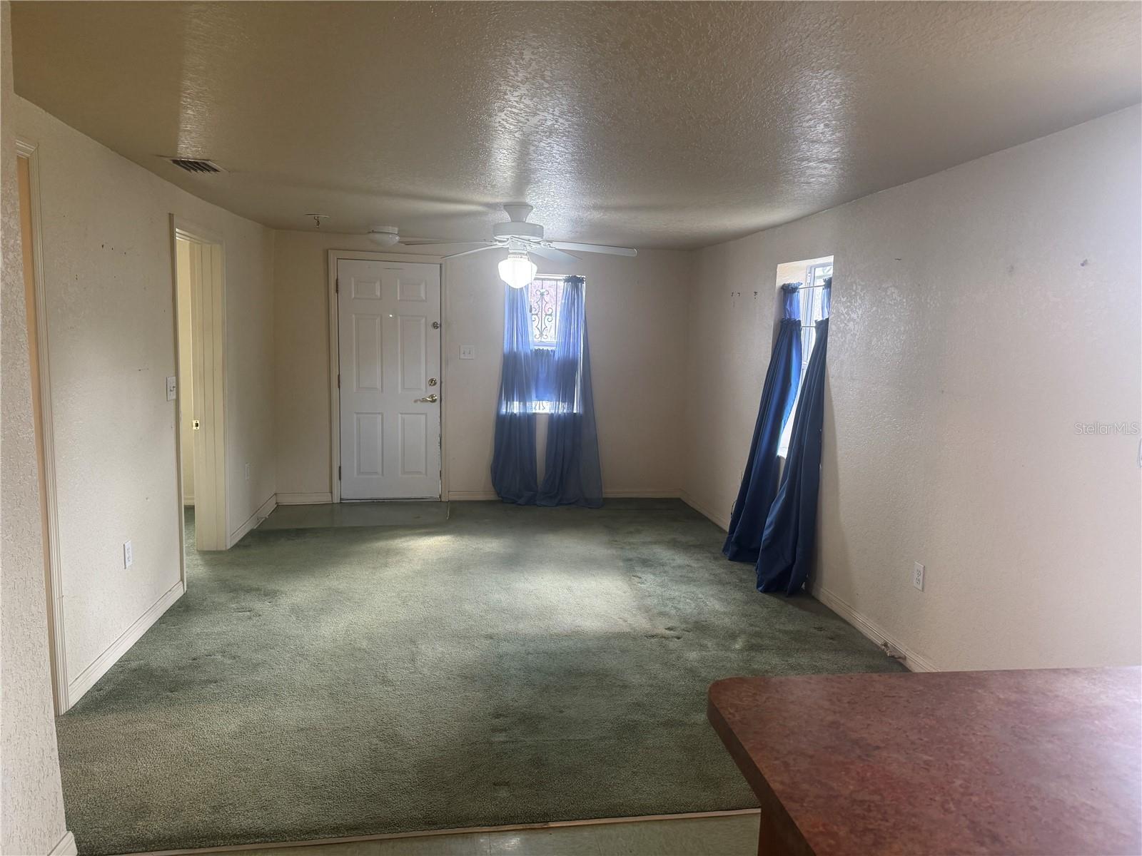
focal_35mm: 24
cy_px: 428
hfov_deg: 71.6
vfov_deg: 56.8
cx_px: 571
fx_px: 792
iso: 160
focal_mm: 6.76
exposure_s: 1/60
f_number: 1.78
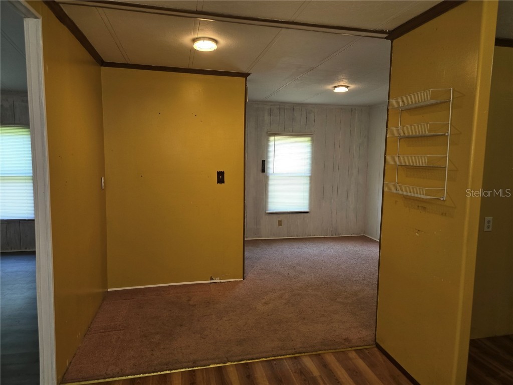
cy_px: 192
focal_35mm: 23
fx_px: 341
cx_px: 256
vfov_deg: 58.9
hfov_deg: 73.9
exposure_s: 1/60
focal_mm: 6.3
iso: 50
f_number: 1.7
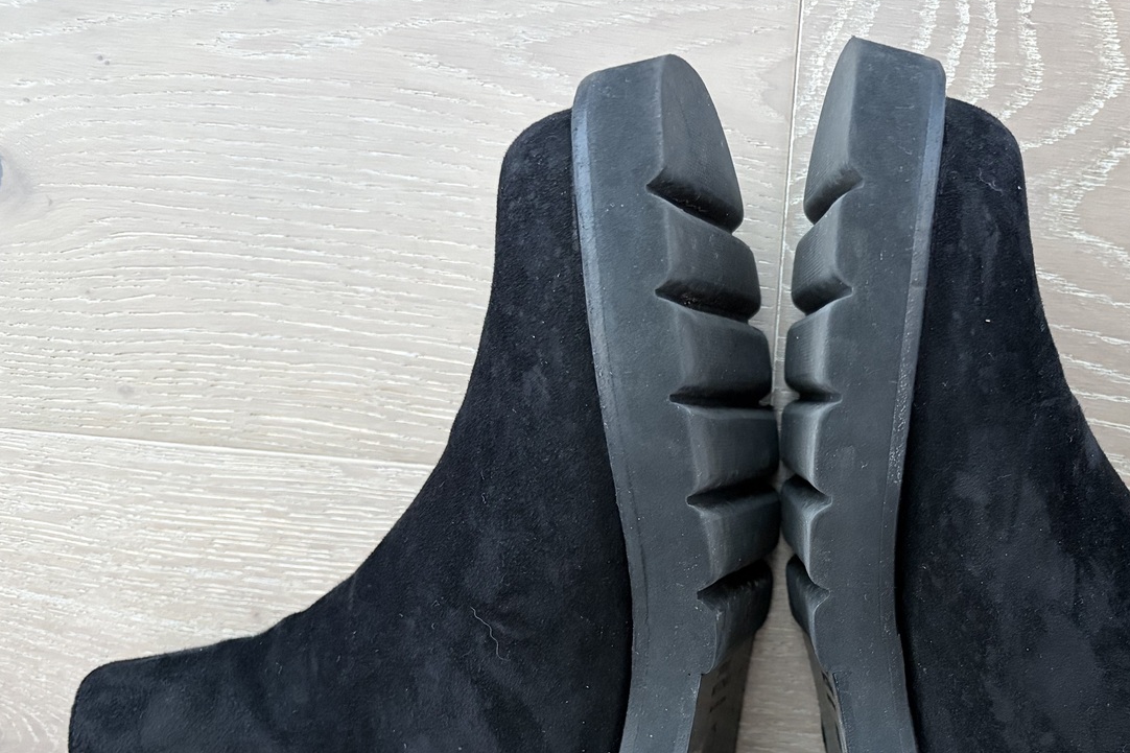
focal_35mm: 40
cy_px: 595
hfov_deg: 47.0
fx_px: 1255
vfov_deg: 32.5
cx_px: 819
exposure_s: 1/57
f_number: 1.6
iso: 500
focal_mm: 5.96
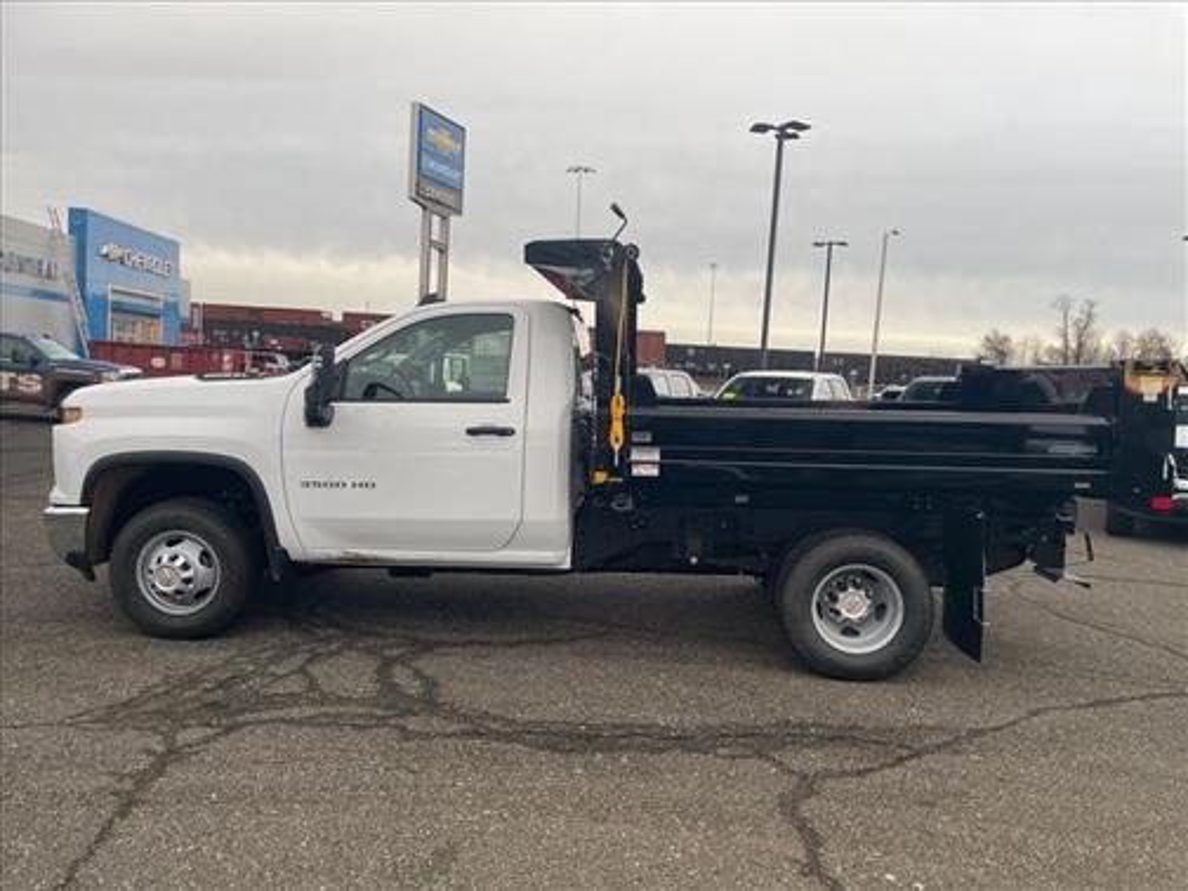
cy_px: 446
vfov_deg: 53.1
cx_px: 594
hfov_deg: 67.3
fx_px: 892
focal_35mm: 26
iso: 32
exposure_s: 1/202
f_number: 1.6
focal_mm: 4.2
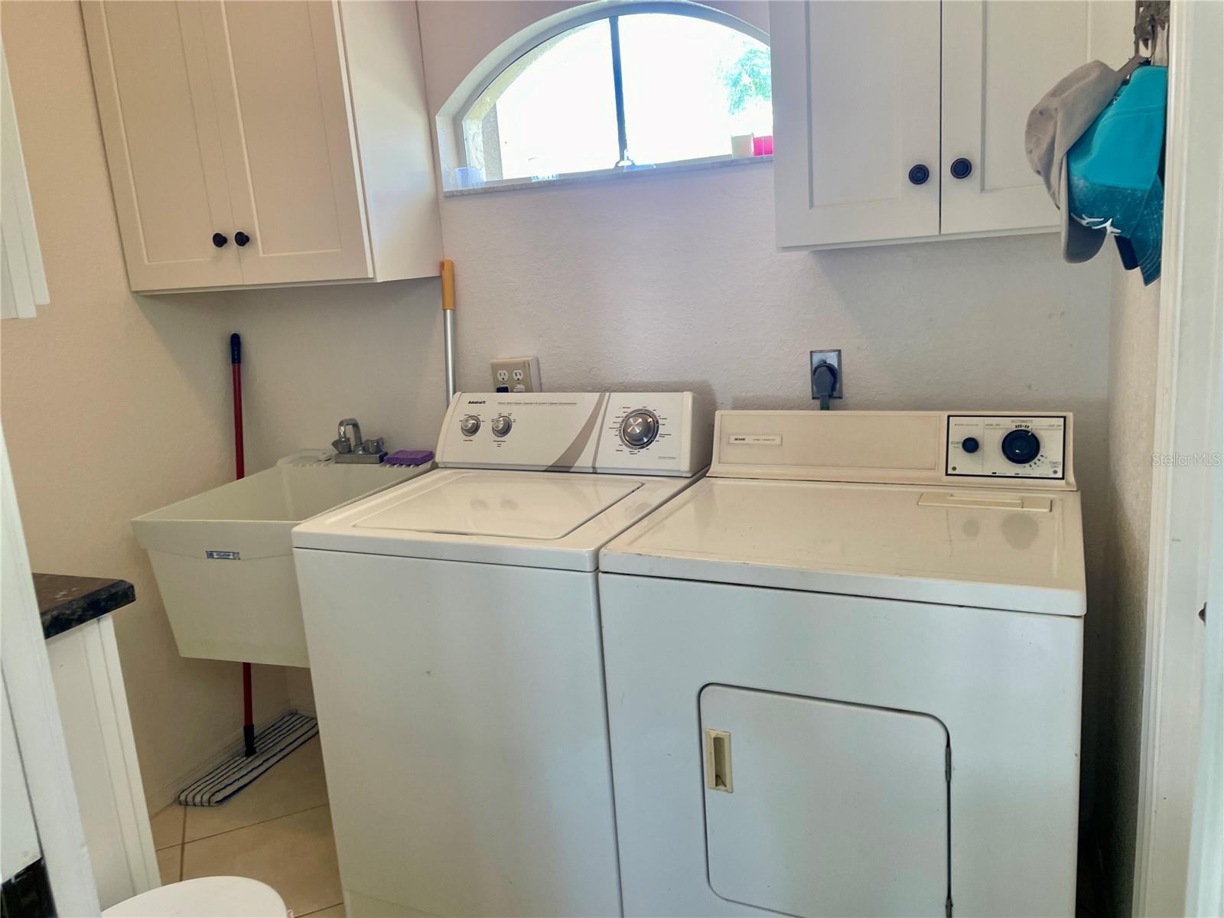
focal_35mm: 26
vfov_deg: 53.1
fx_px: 919
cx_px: 612
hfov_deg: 67.3
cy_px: 459
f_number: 1.6
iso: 64
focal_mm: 4.2
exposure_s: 1/60
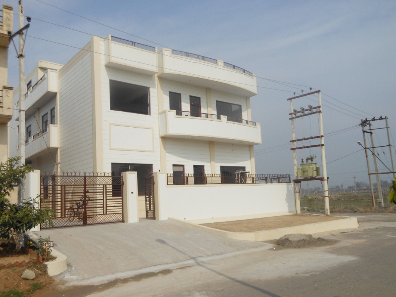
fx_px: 332
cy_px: 148
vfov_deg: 48.2
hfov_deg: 61.7
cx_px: 198
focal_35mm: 29
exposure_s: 1/320
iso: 80
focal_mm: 5.2
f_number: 10.6
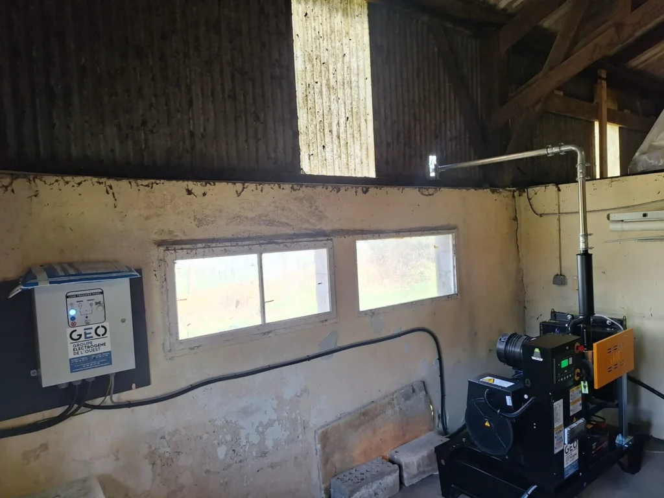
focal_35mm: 23
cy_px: 249
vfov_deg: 58.9
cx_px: 332
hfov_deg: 73.9
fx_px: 441
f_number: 1.8
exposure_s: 1/122
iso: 40
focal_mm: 5.54
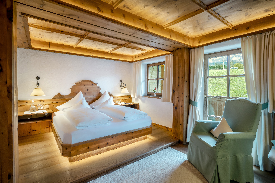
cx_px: 138
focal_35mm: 18
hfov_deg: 91.6
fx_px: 134
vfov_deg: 68.9
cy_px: 92
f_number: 13
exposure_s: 1/4
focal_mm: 17.5
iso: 80
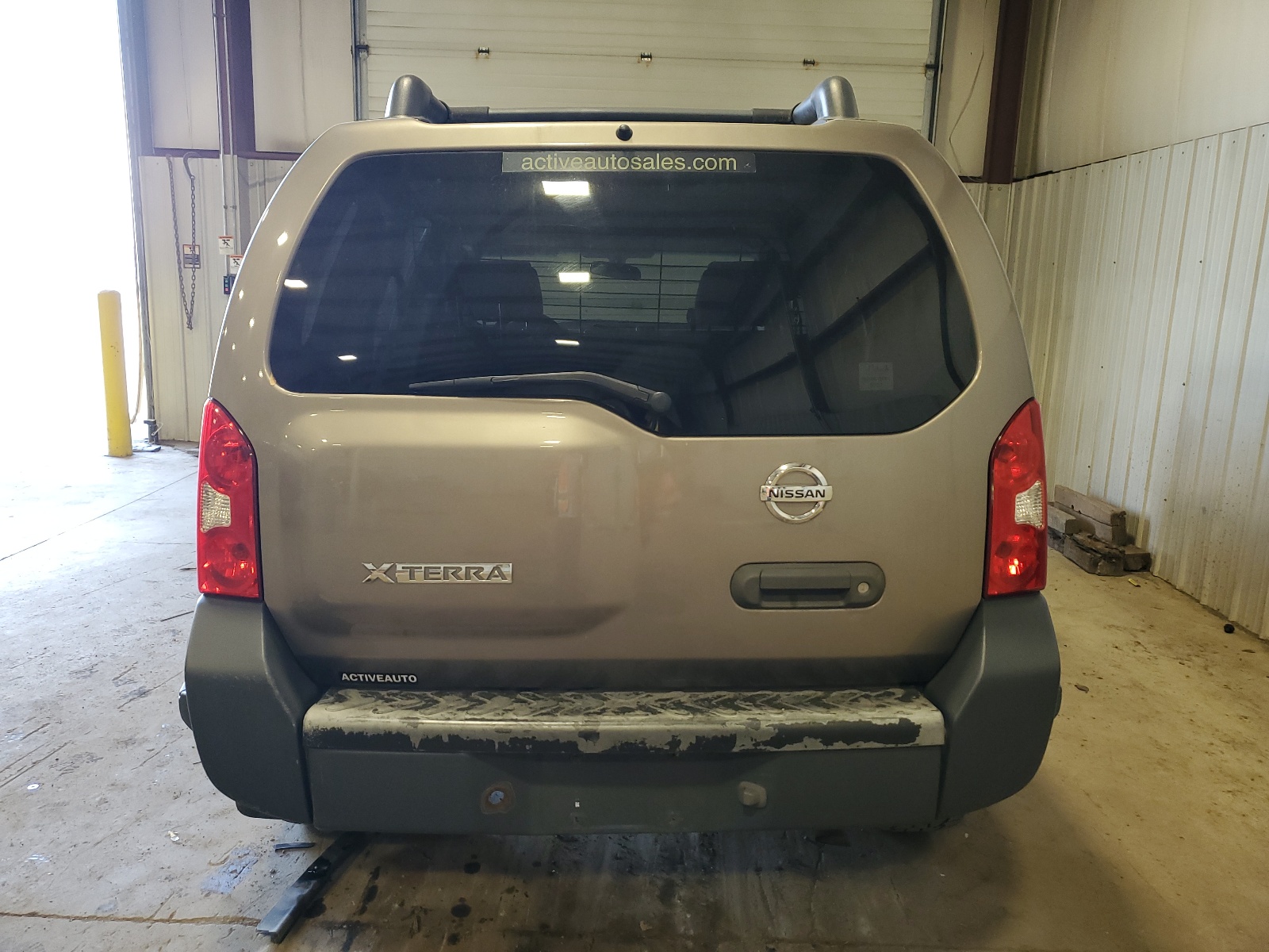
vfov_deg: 53.1
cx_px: 634
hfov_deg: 67.3
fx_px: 953
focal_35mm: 26
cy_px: 476
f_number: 1.5
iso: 82
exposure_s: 1/50
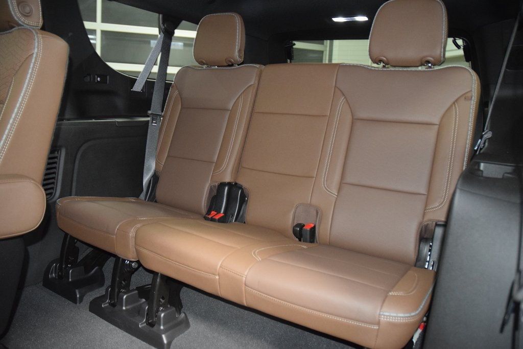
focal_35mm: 27
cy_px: 174
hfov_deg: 67.4
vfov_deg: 47.9
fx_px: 392
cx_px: 262
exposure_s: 1/30
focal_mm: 18
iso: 3200
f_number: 3.5
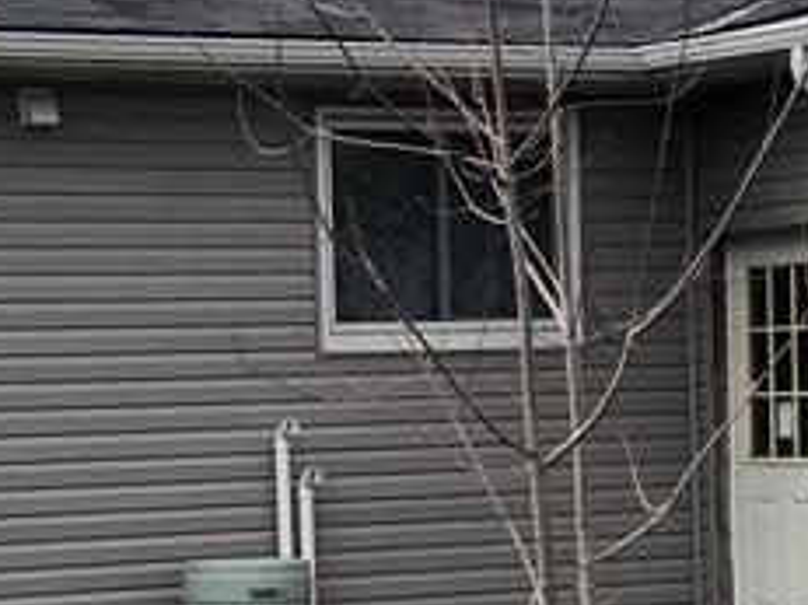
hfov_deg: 15.9
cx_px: 399
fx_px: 2893
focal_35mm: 124
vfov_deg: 11.9
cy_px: 532
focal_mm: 3.99
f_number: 1.8
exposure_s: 1/1675
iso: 20
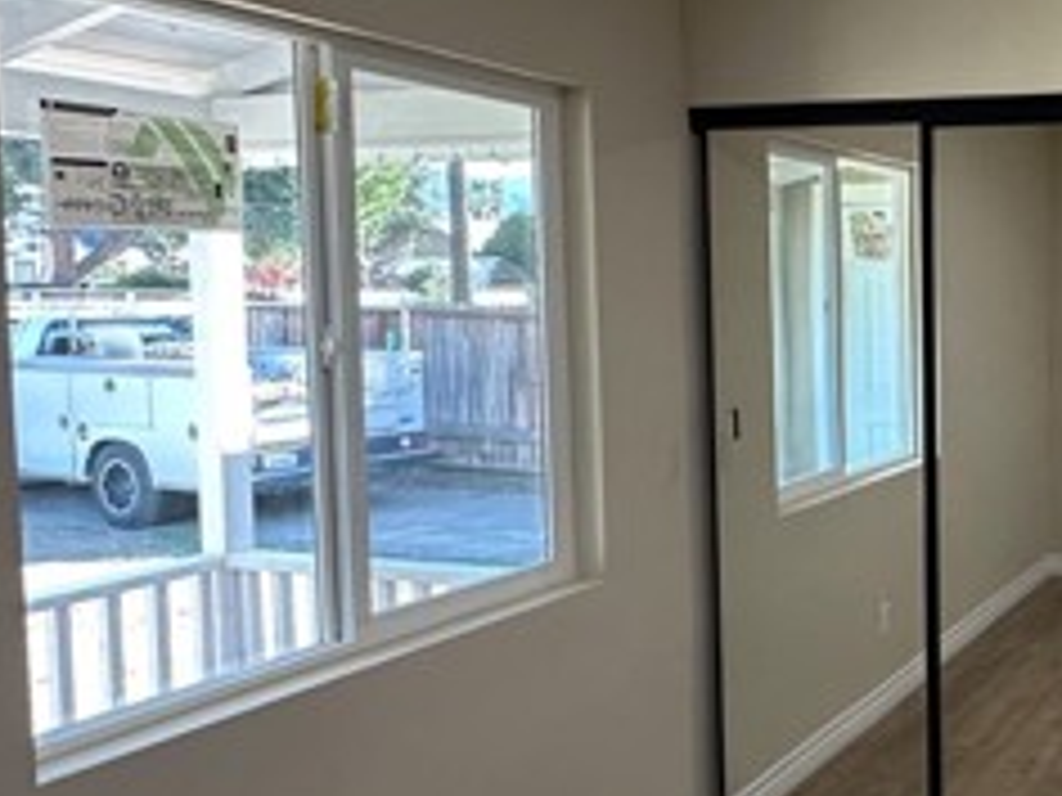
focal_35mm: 38
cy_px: 355
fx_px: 1166
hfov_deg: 41.3
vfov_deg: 37.7
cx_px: 1107
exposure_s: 1/120
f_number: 2.2
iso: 200
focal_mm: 2.22
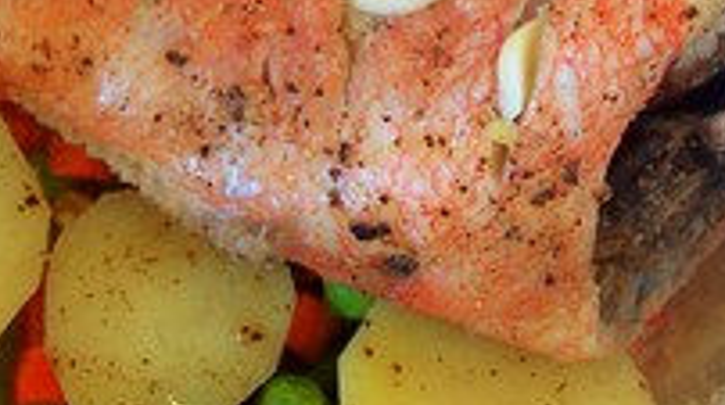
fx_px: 1536
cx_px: 359
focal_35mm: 80
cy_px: 39
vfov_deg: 14.9
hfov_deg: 26.6
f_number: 2.8
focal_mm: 5.6
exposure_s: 1/30
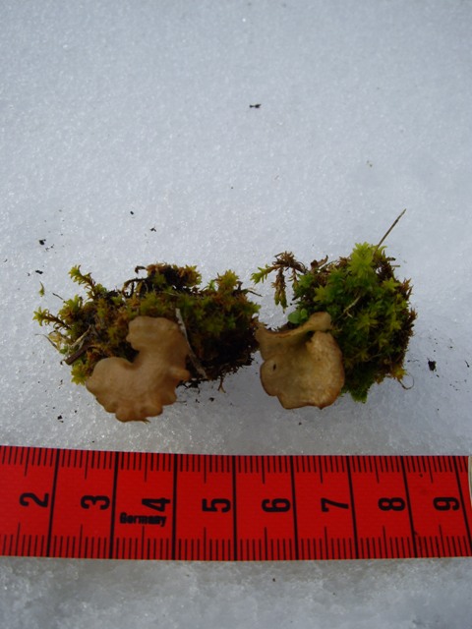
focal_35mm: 38
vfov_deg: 49.0
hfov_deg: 37.7
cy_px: 314
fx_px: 691
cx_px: 236
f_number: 4.3
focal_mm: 6.2
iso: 50
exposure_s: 1/160
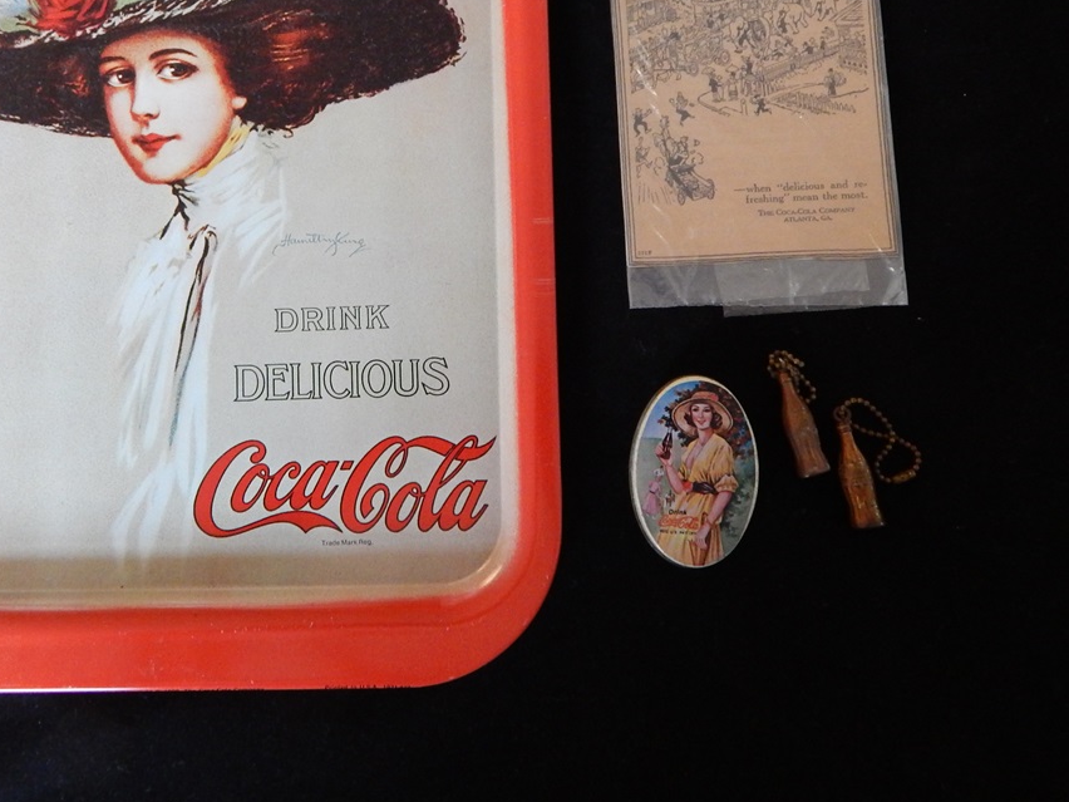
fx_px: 1112
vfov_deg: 39.1
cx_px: 401
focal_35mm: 36
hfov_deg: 50.8
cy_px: 252
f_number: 3
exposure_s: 1/15
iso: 400
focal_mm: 4
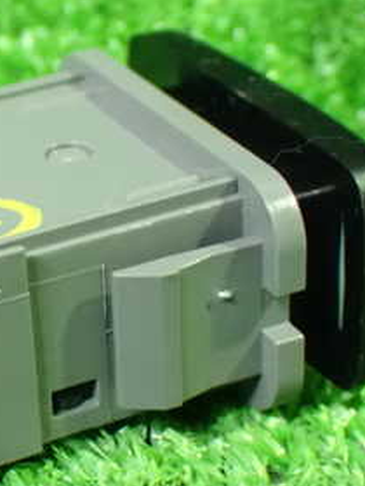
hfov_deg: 13.5
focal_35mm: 107
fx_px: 1504
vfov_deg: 18.4
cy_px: 252
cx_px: -75
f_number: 3.2
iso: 1600
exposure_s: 1/30
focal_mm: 9.01
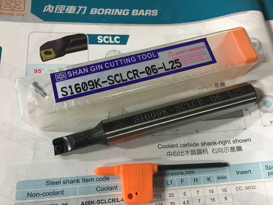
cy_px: 102
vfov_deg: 48.2
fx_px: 229
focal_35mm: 29
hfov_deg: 61.7
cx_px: 136
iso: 200
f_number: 2.2
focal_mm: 4.15
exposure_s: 1/20
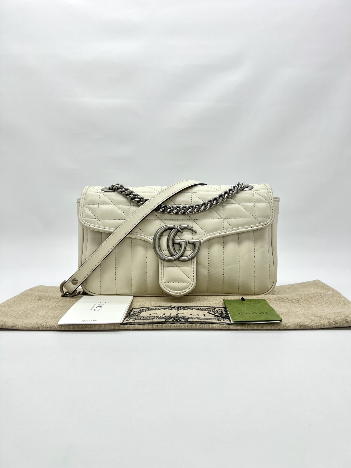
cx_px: 176
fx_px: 352
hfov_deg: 53.1
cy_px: 234
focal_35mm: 26
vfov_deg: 67.3
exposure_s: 1/224
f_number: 1.5
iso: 40
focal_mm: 5.7
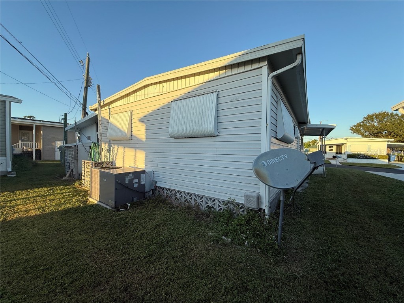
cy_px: 152
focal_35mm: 14
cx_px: 202
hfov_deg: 102.1
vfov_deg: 85.7
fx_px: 163
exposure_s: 1/619
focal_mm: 2.22
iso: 50
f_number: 2.2
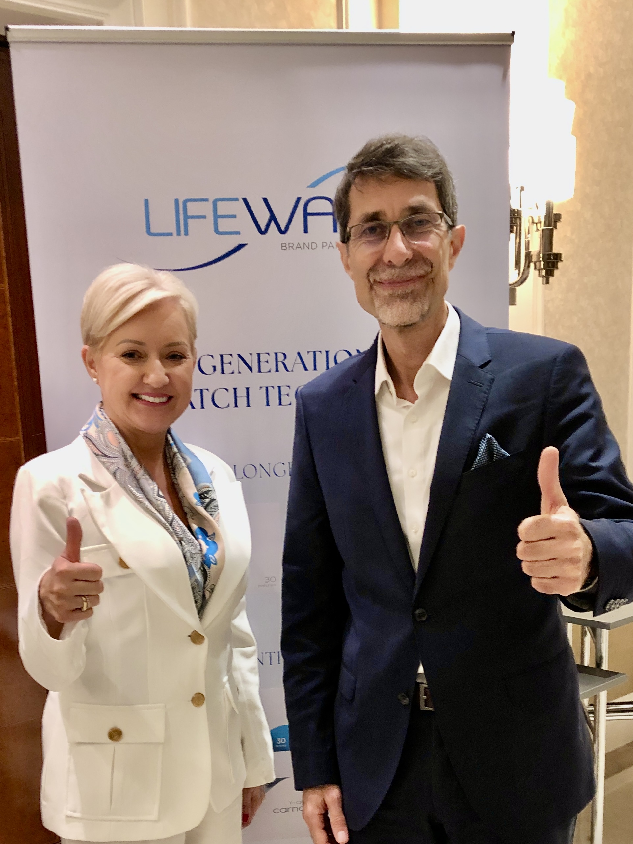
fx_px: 683
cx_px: 316
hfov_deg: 49.7
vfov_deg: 63.4
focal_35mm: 28
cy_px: 422
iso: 64
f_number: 1.8
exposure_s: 1/17
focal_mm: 3.99
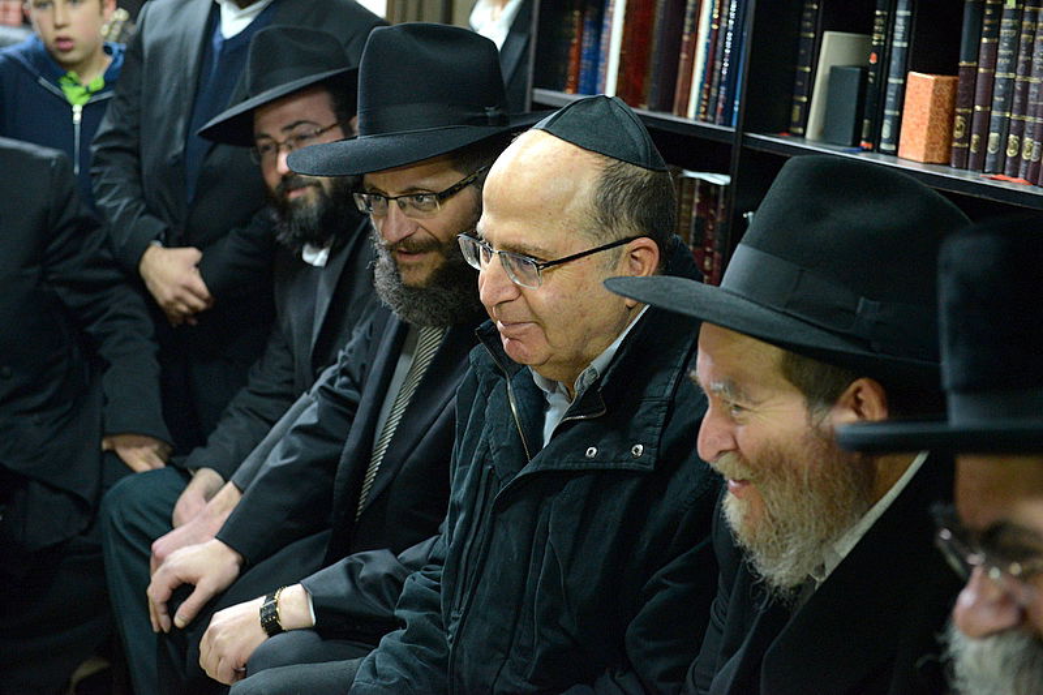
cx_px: 522
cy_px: 348
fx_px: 1912
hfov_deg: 30.5
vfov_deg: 20.6
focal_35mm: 66
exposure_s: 1/80
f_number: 4.5
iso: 2500
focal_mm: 66
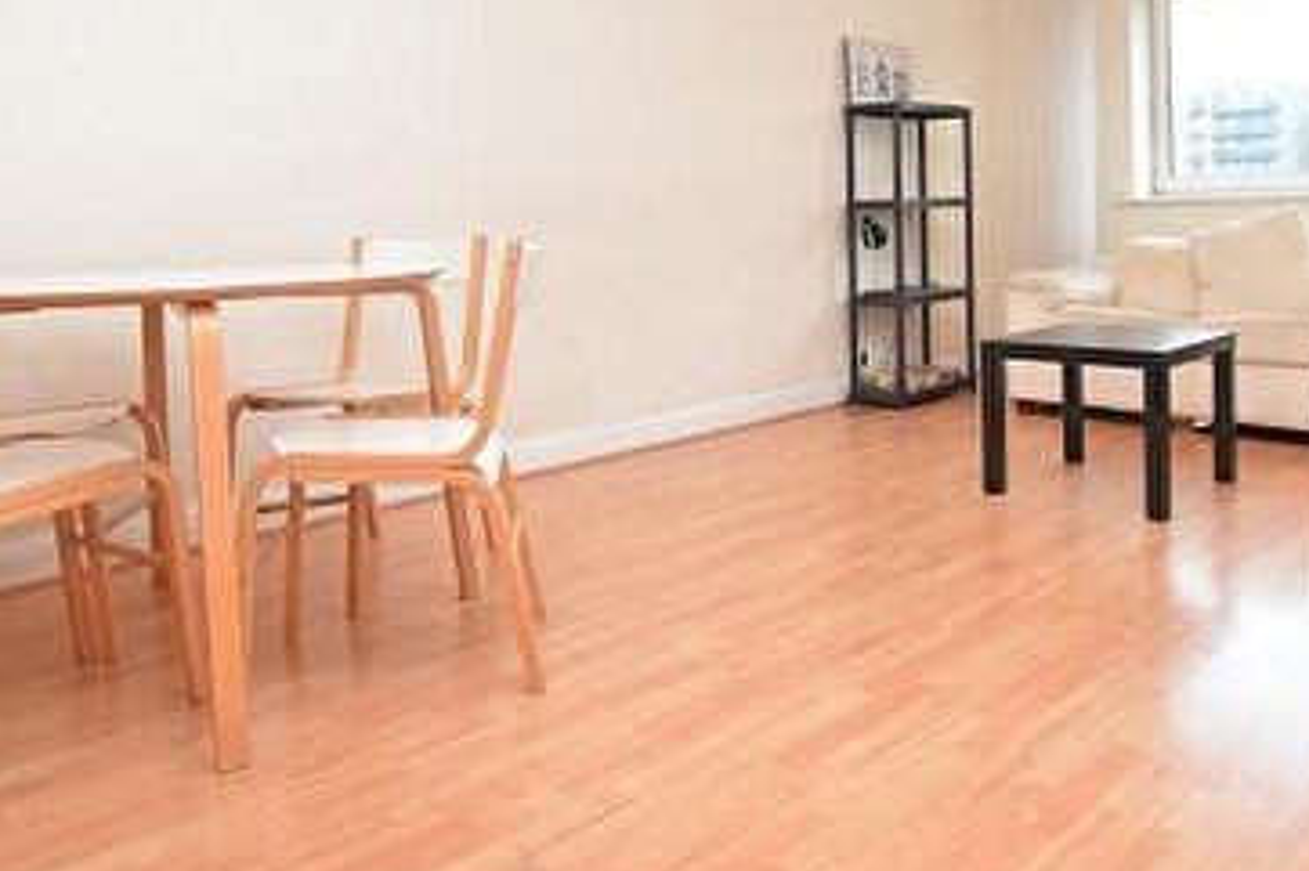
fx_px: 1054
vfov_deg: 43.9
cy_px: 253
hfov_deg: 63.0
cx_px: 799
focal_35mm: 29
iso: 800
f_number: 5
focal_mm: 10
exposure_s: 1/100
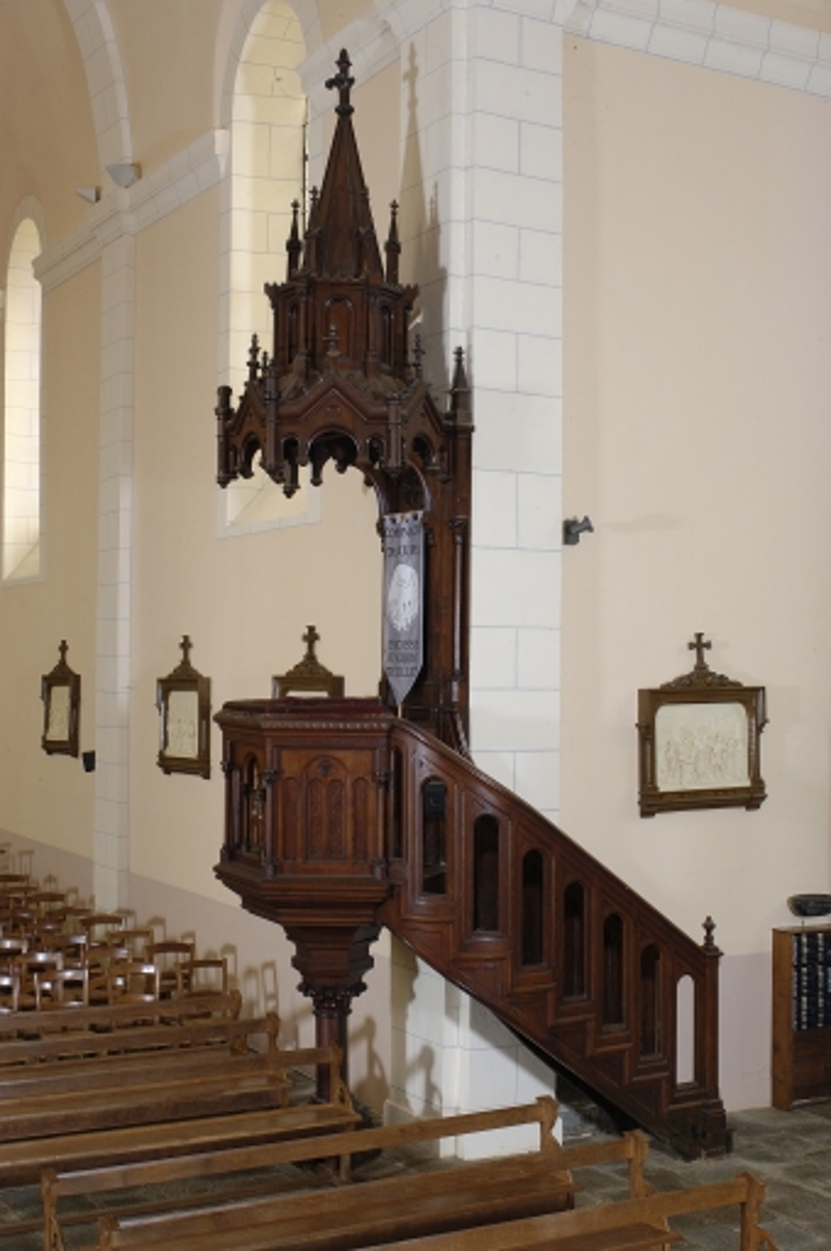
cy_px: 626
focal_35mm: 46
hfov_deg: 28.9
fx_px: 1614
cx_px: 416
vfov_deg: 42.4
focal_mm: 31
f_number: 10
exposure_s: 2
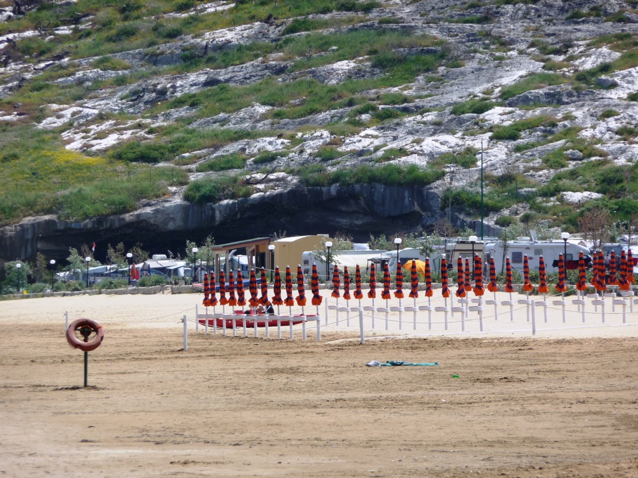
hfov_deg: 7.1
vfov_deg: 5.3
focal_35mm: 280
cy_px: 239
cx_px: 319
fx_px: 5161
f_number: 4.9
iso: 100
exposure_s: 1/640
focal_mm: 47
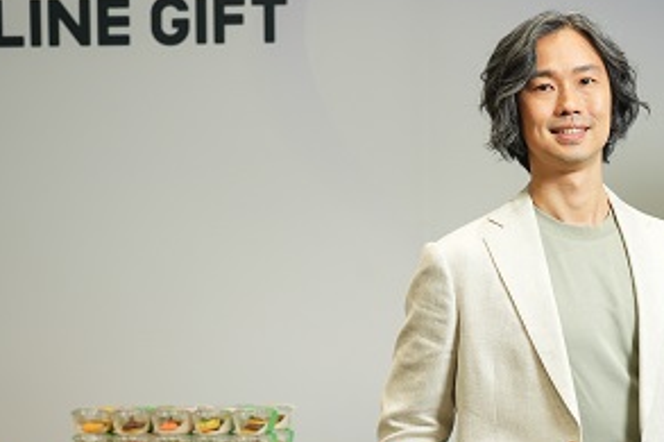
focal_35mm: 82
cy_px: 343
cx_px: 505
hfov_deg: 24.5
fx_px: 1512
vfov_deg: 16.5
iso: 1000
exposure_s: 1/50
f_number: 4.5
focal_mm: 48
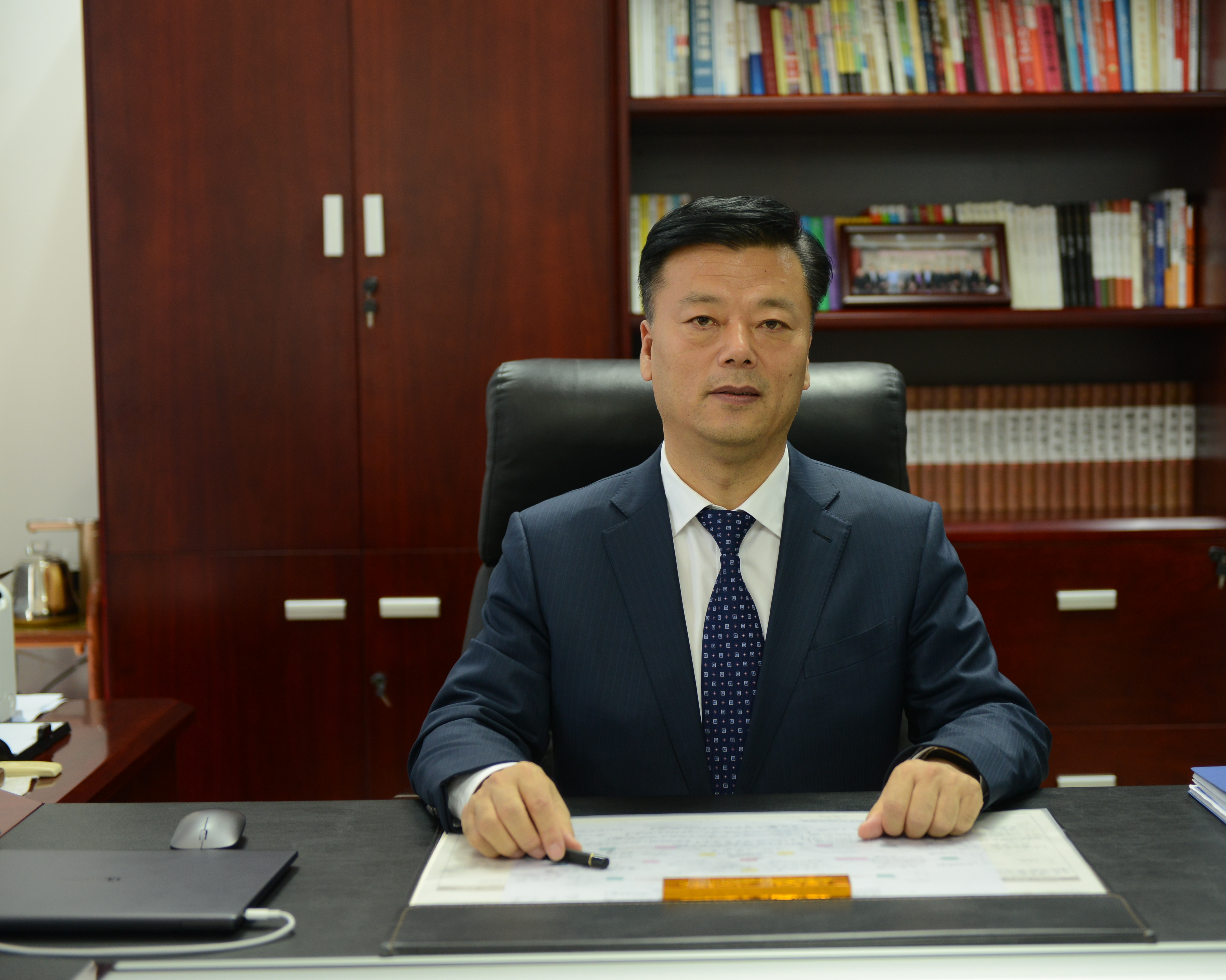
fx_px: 1996
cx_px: 715
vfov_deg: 27.6
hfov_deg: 34.1
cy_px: 486
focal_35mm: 55
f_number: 2.8
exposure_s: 1/80
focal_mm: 48
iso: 800
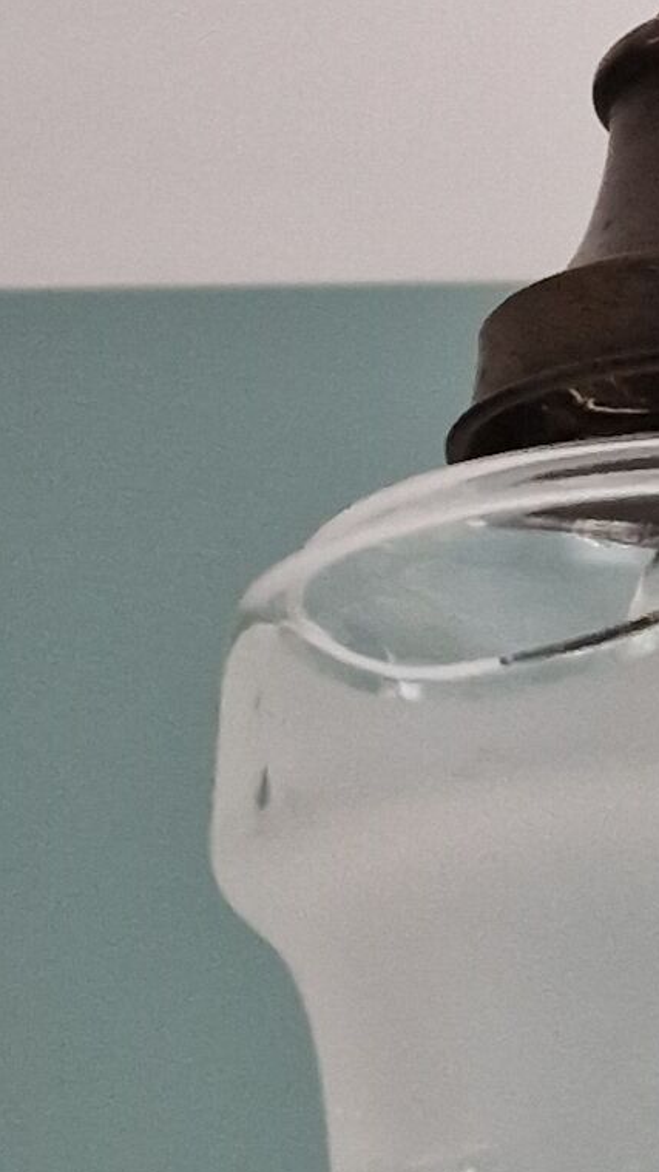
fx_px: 4100
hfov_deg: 9.0
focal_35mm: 132
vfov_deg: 15.9
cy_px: -5
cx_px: 857
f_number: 1.8
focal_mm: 5.4
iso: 64
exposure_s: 1/100
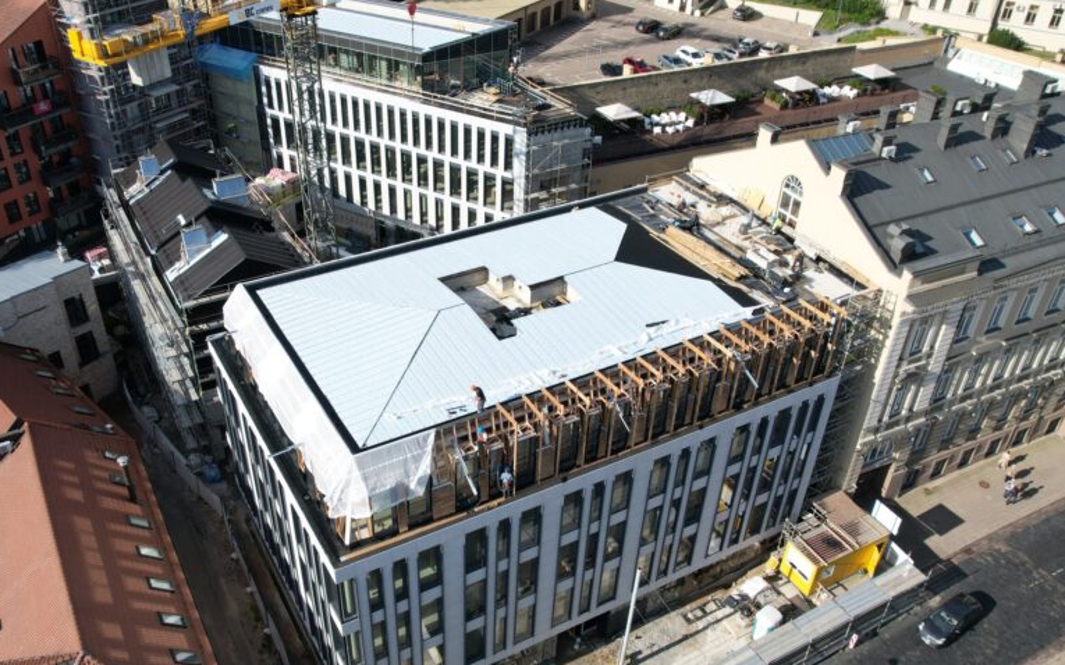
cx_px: 469
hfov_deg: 62.7
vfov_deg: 41.8
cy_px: 372
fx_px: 871
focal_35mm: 30
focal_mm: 8.38
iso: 100
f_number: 2.8
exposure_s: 1/1600
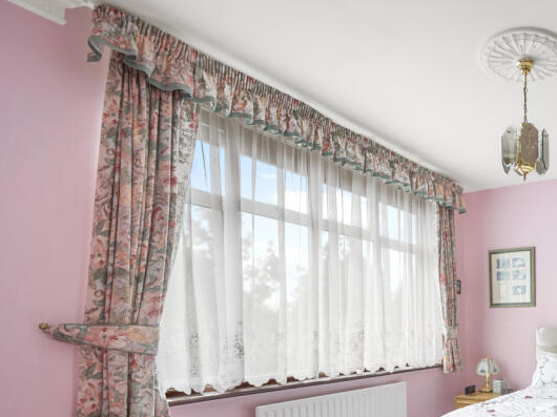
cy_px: 333
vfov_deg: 48.5
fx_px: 433
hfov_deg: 55.1
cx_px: 520
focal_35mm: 27
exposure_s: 1/8
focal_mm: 14.5
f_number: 16
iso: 200
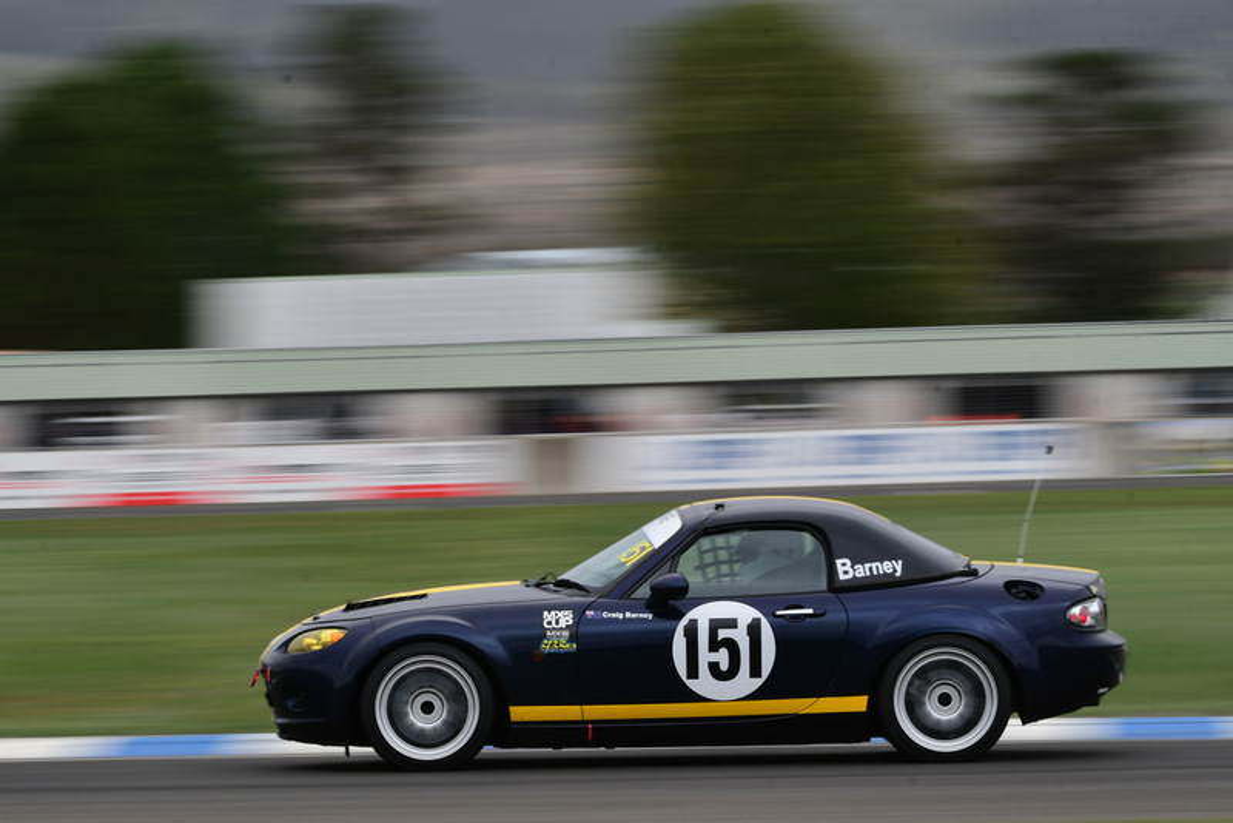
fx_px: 10278
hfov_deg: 6.9
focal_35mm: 300
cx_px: 616
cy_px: 412
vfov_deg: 4.6
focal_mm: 200
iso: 125
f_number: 16
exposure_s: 1/80
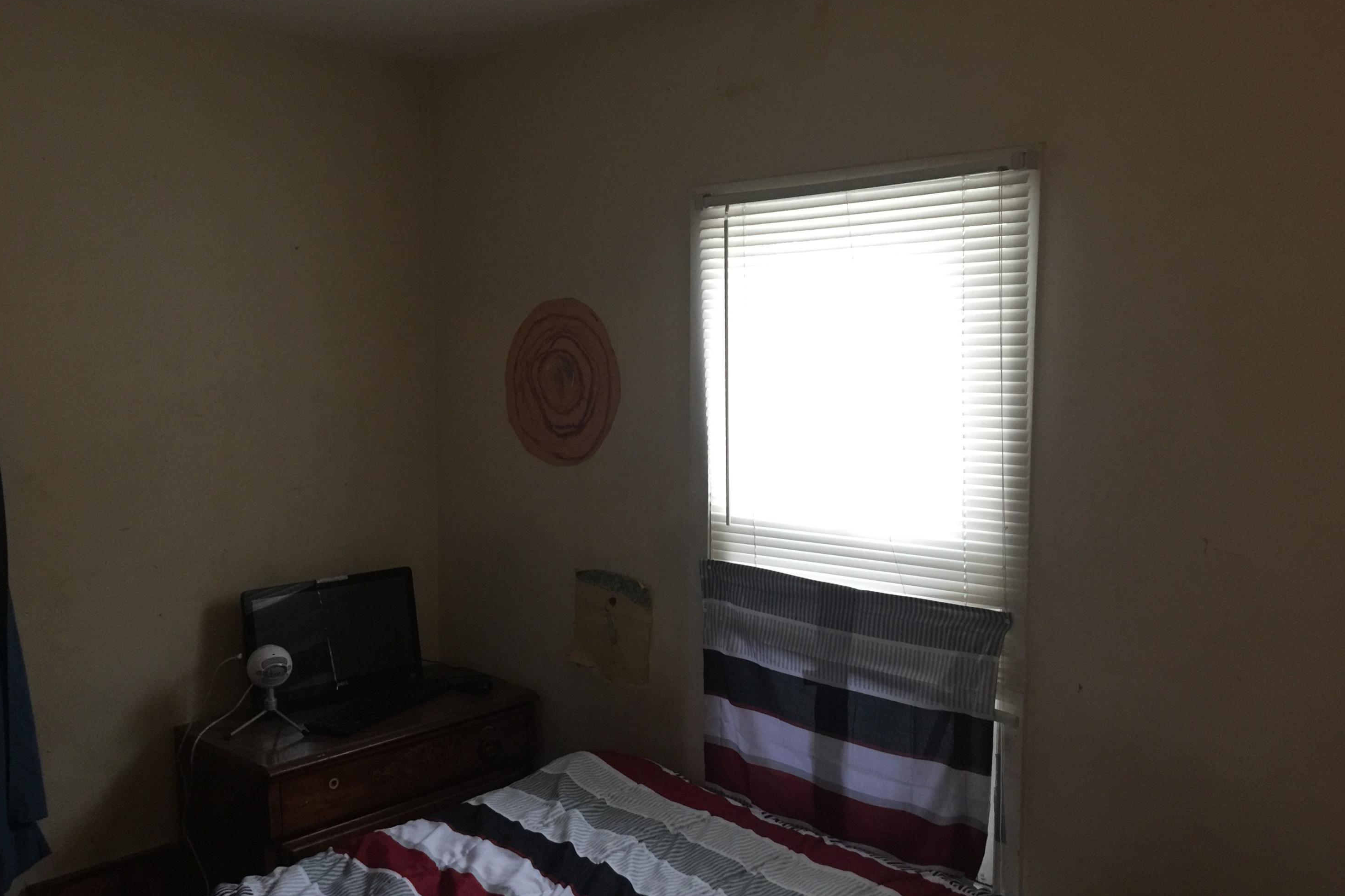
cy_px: 460
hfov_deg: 60.3
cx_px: 664
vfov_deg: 42.3
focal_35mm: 31
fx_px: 1158
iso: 125
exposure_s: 1/15
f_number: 2.2
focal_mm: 4.15
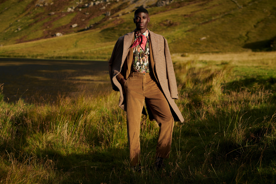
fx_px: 652
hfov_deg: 23.9
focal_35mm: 85
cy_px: 92
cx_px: 138
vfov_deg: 16.1
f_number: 5.6
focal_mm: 85
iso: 200
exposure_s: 1/1600
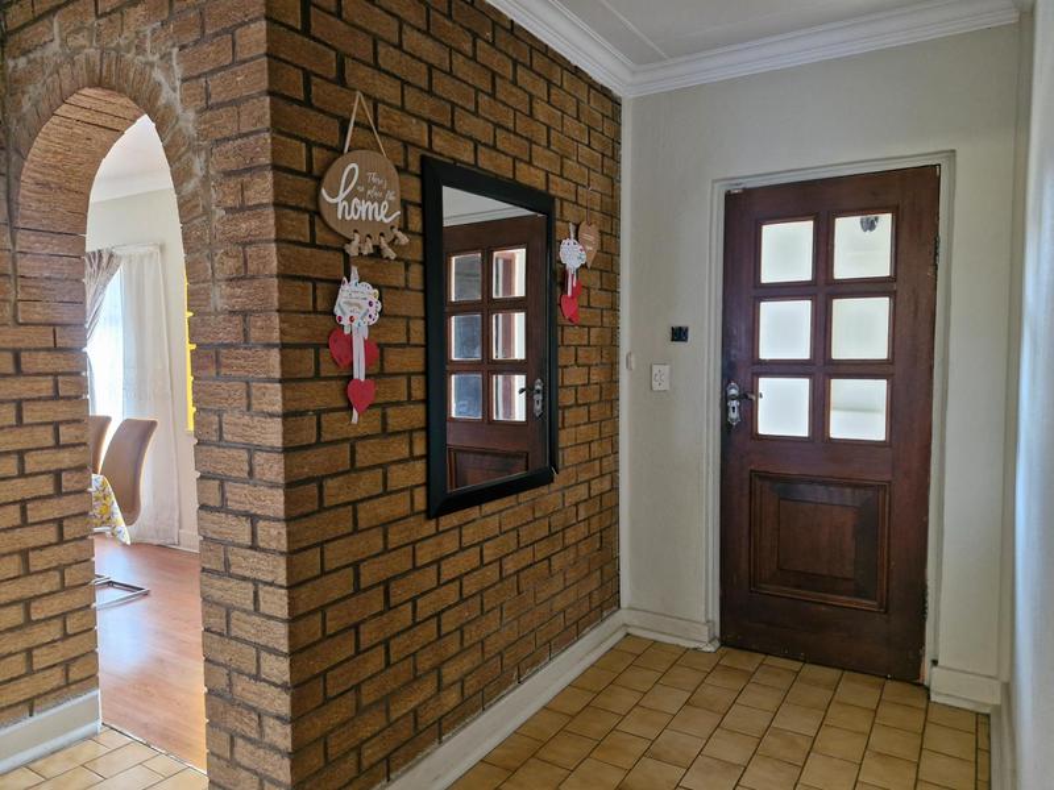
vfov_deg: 58.9
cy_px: 395
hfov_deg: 73.9
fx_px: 700
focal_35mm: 23
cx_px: 527
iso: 500
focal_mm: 5.54
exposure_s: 1/33
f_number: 1.8
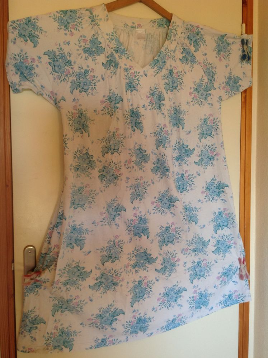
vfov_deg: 52.7
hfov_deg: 40.6
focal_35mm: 35
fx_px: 362
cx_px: 134
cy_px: 179
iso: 64
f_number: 2.4
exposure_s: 1/20
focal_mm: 4.28
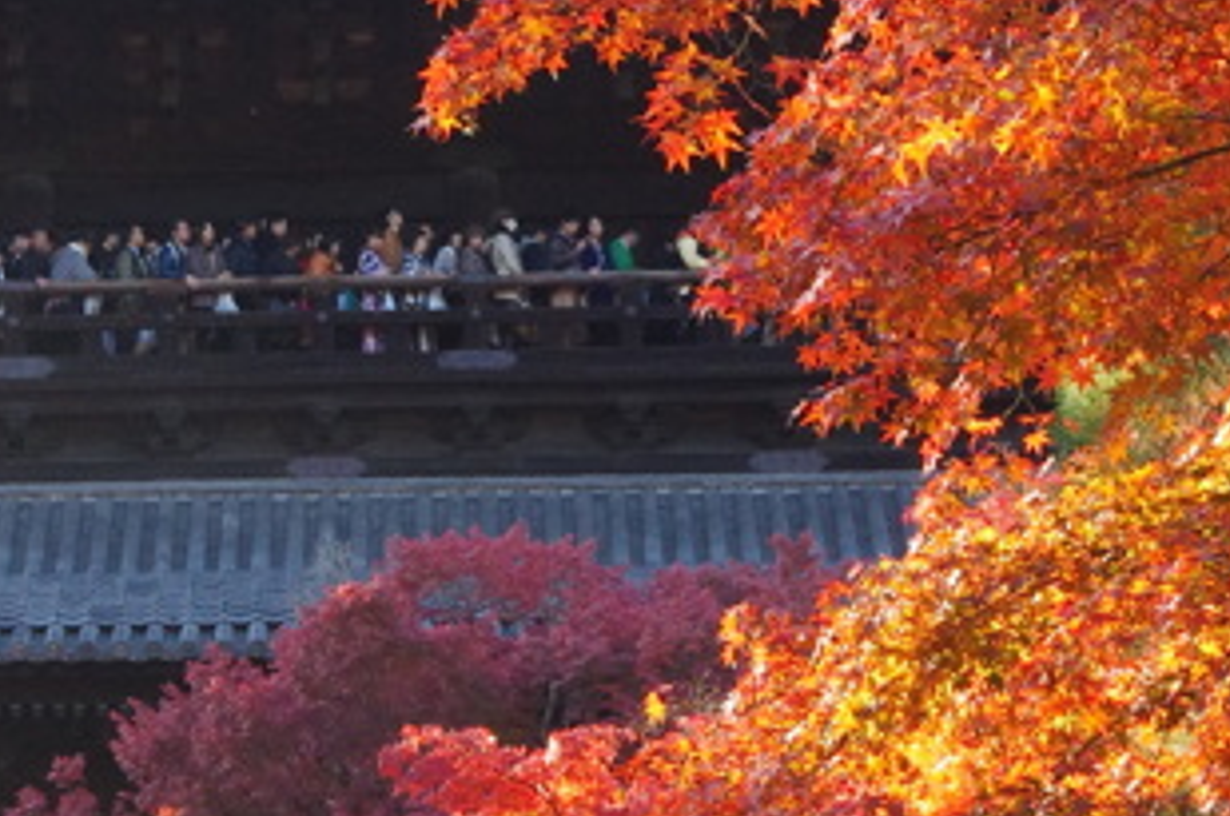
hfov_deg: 11.5
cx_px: 346
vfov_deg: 7.6
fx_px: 6106
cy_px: 100
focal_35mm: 179
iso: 1600
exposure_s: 1/200
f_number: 10
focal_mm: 36
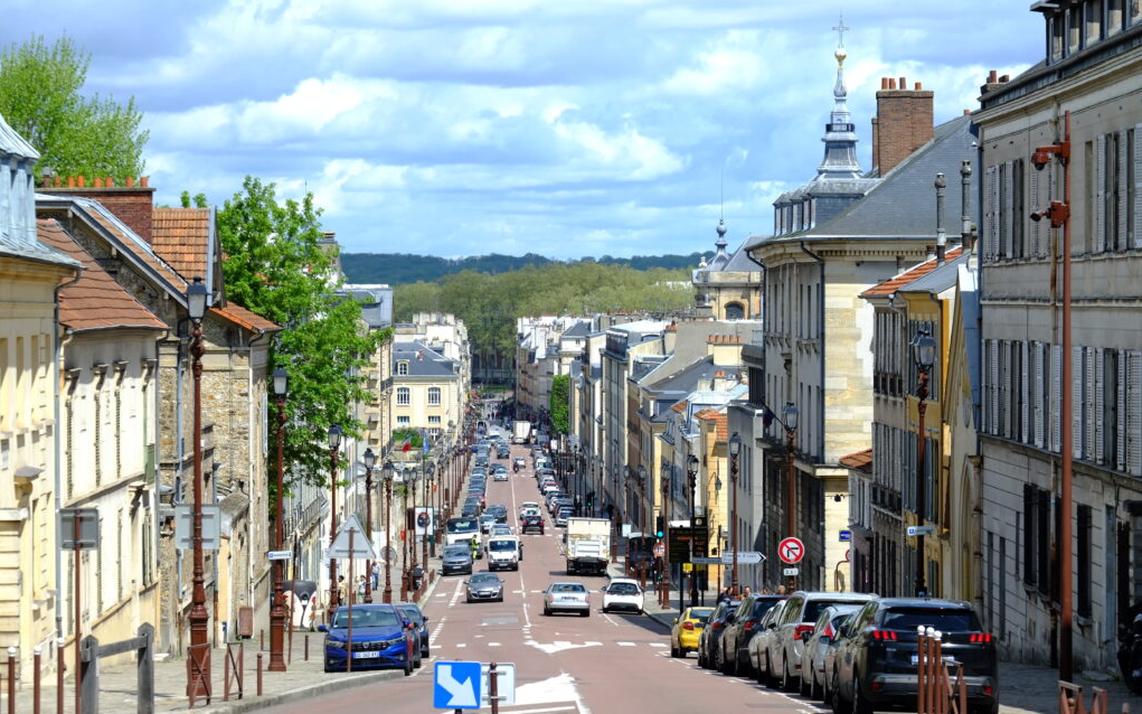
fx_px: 4326
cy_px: 371
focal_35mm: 139
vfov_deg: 9.4
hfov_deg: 15.0
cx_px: 570
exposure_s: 1/250
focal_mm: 90.6
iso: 100
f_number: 6.4
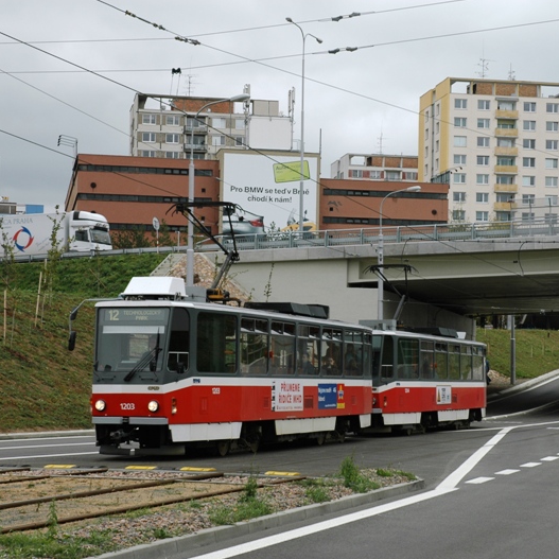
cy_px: 280
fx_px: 1626
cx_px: 369
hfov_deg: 19.5
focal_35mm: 89
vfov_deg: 19.5
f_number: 9
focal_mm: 46
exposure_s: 1/320
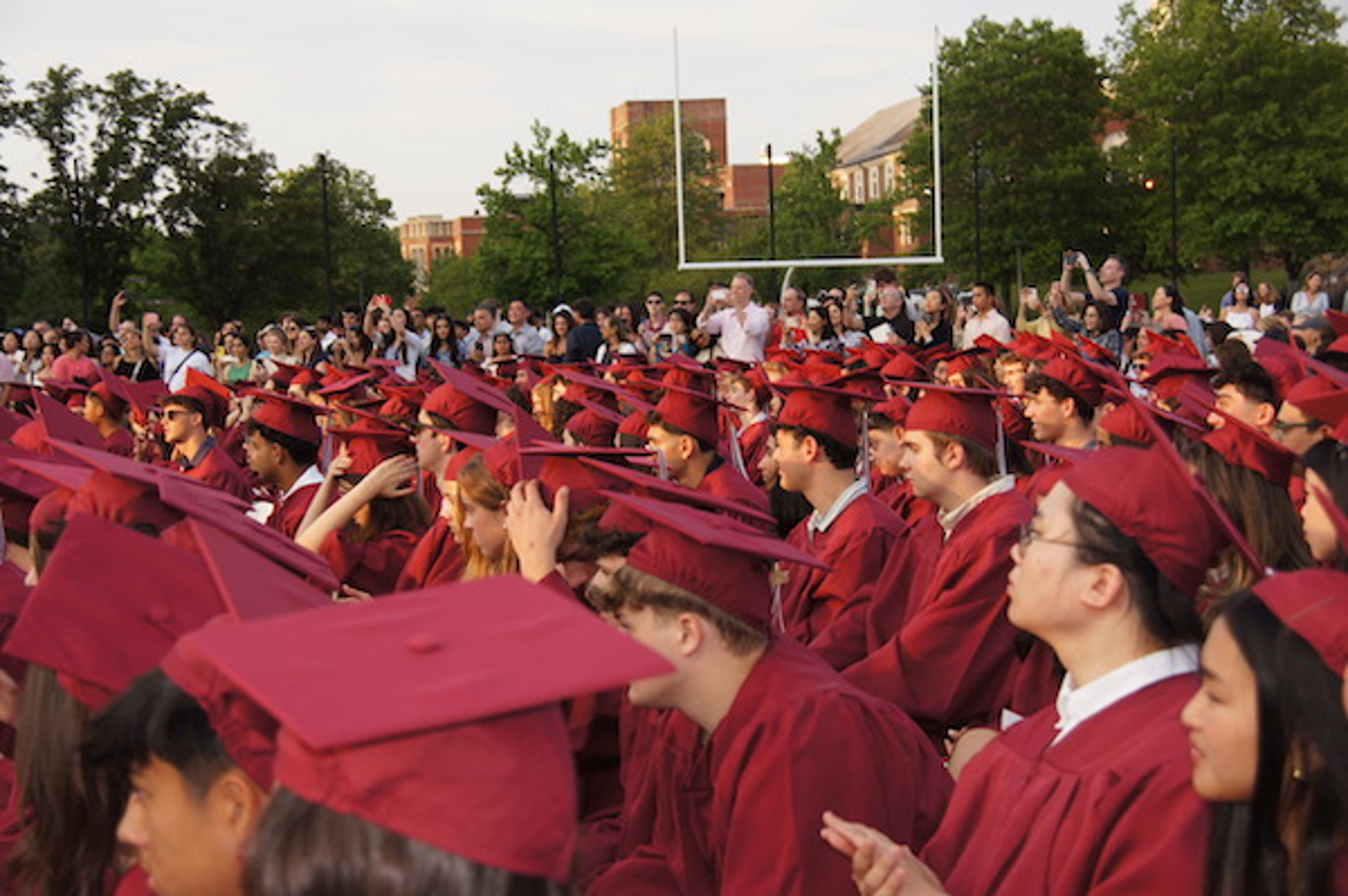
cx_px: 674
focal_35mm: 68
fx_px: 2525
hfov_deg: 29.9
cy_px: 448
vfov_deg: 20.1
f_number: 5.6
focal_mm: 45
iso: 100
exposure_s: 1/100
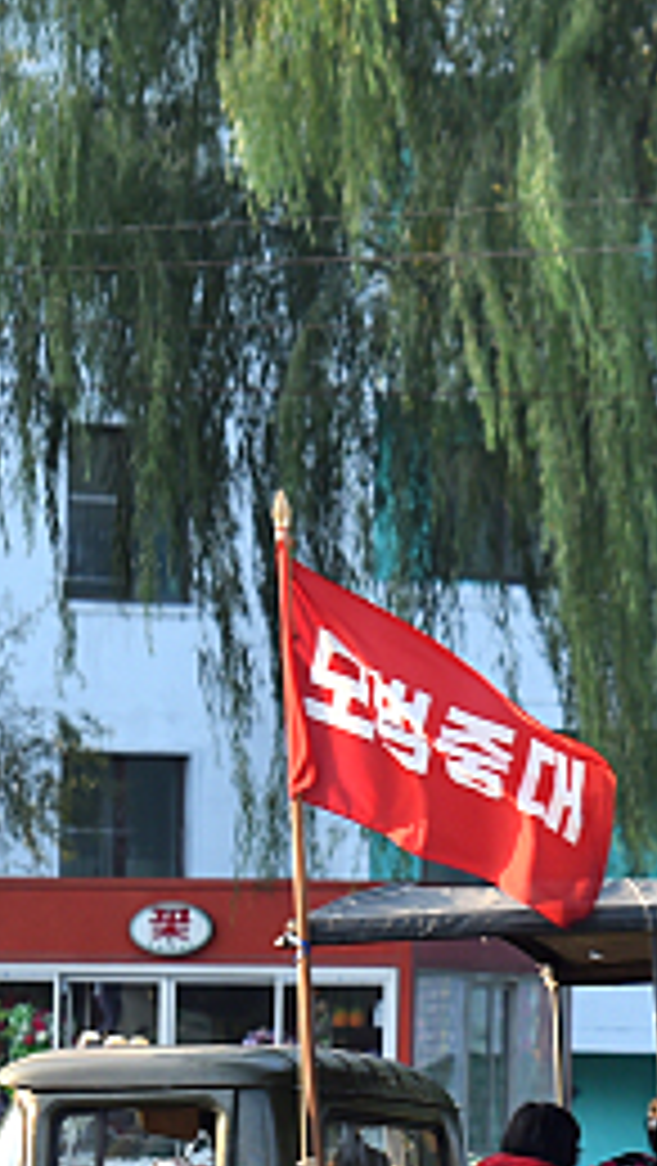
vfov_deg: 5.1
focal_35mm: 421
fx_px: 13017
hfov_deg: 2.9
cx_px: 778
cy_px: 970
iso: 400
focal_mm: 130
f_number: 4
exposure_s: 1/500
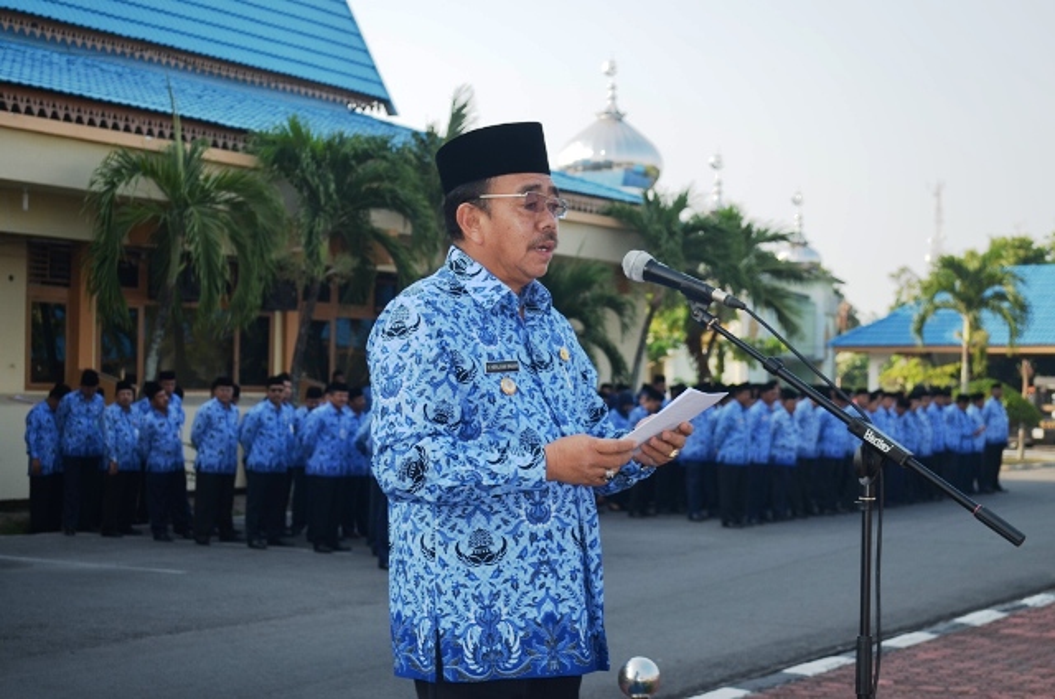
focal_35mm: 63
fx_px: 1843
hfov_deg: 32.0
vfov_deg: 21.5
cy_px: 350
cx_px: 528
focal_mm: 42
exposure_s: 1/200
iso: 100
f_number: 6.3
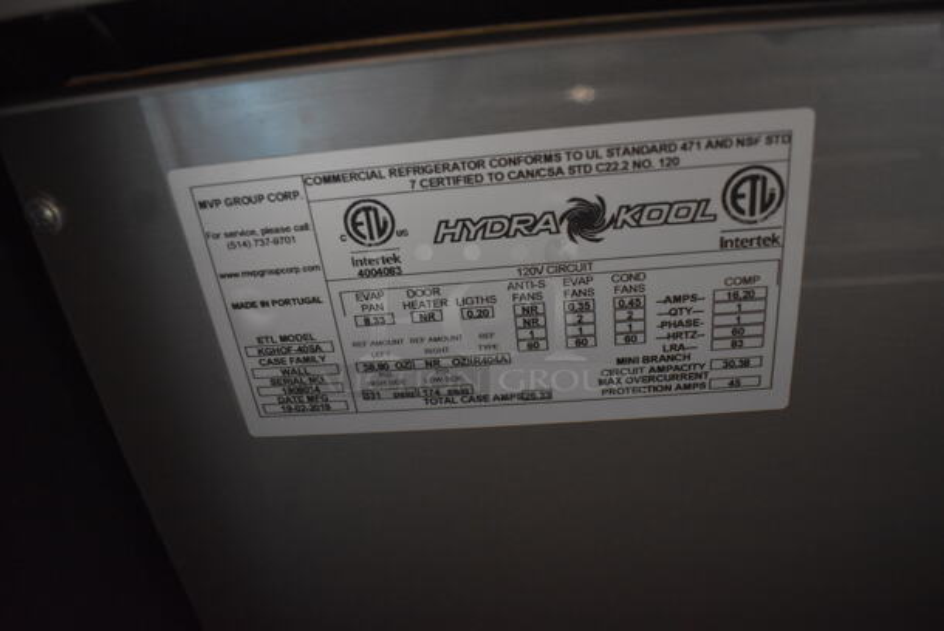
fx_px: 709
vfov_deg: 48.0
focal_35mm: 27
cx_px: 472
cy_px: 316
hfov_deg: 67.3
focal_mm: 18
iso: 3200
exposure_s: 1/30
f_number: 3.5
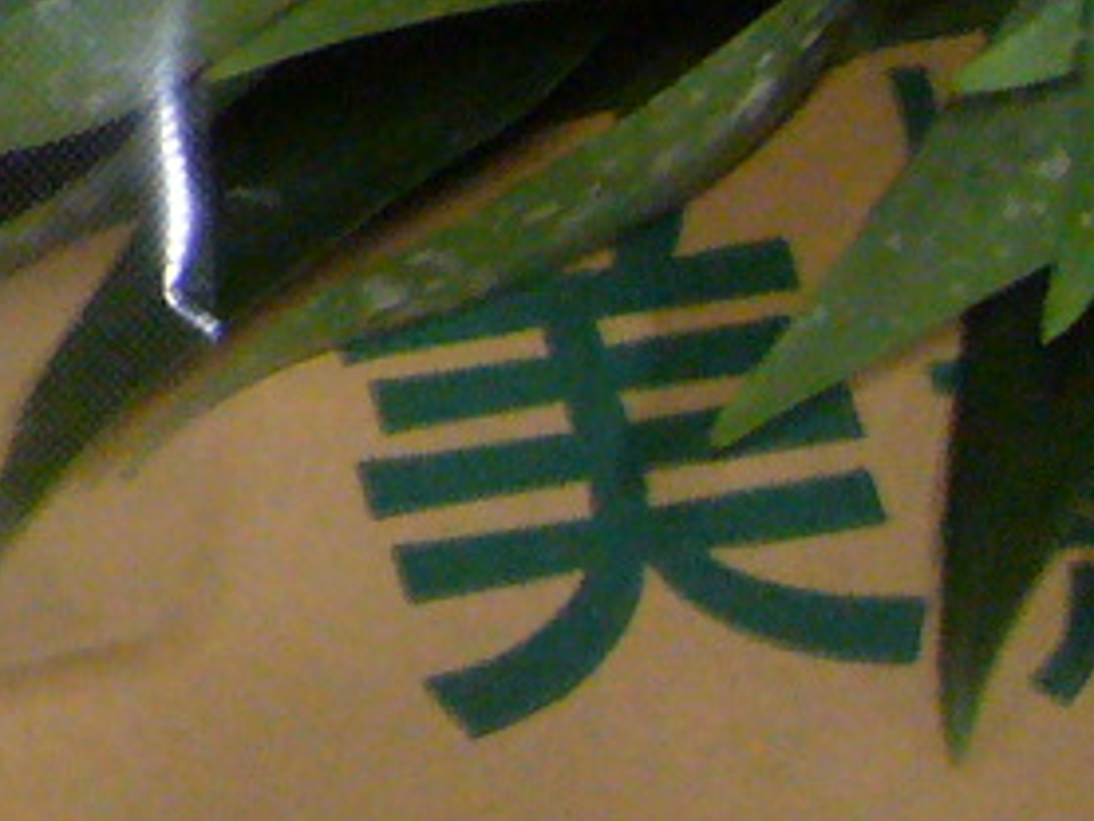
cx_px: -1532
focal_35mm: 202
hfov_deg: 8.9
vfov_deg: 6.7
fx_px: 6387
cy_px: -1528
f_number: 2.8
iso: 200
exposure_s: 1/8
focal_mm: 5.8
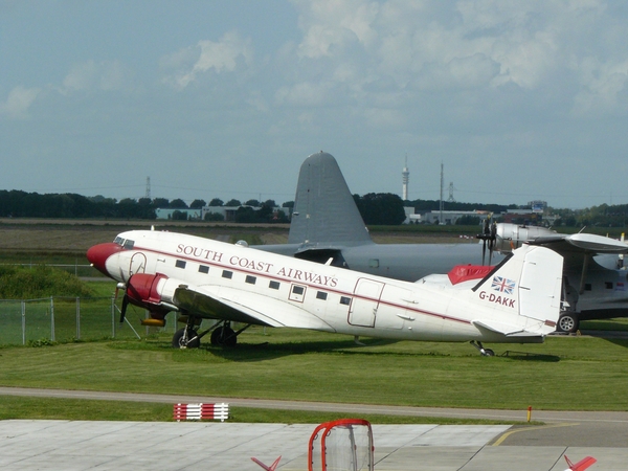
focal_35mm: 205
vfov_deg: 7.2
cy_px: 236
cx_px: 314
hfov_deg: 9.7
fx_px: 3719
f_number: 8
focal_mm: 34.2
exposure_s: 1/800
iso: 200
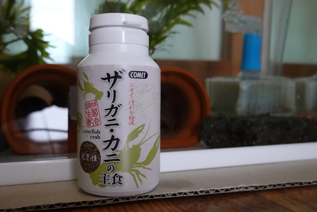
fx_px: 343
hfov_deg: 49.5
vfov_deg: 34.2
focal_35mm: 39
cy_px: 106
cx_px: 158
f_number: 4
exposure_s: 1/200
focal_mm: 14.4
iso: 2500
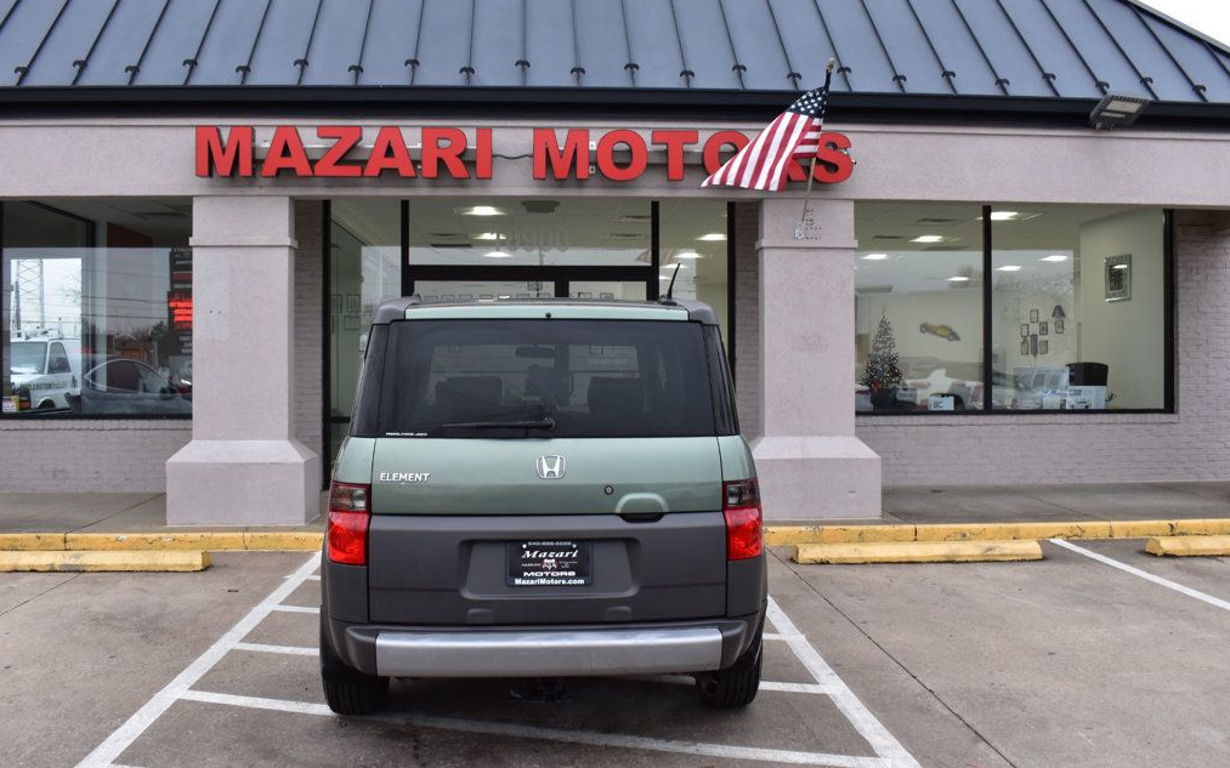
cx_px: 618
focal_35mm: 34
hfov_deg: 56.7
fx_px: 1140
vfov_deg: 37.3
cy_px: 368
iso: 400
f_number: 8
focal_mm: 22
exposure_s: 1/50
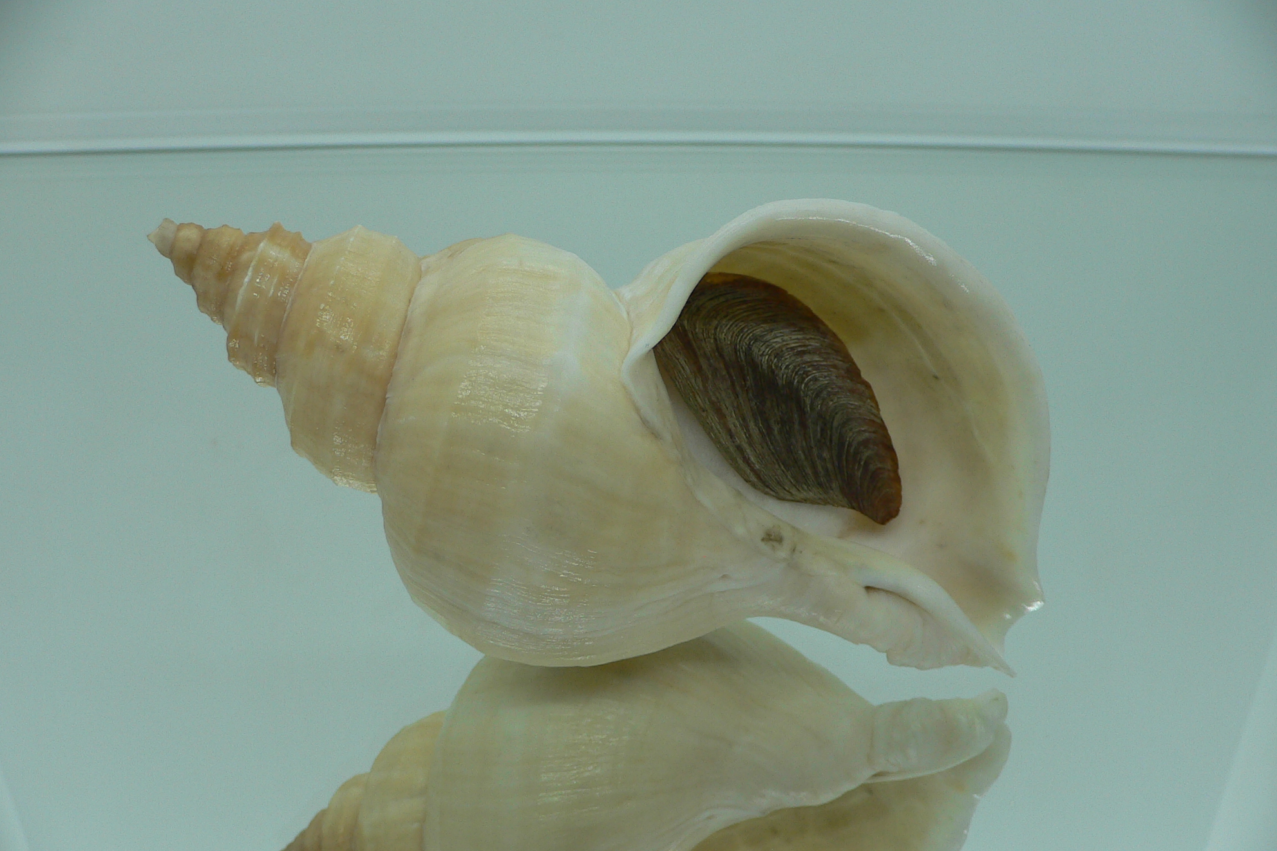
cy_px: 461
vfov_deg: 35.9
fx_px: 1312
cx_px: 632
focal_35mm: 37
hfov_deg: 51.9
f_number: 2.8
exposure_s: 1/60
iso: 80
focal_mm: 4.6
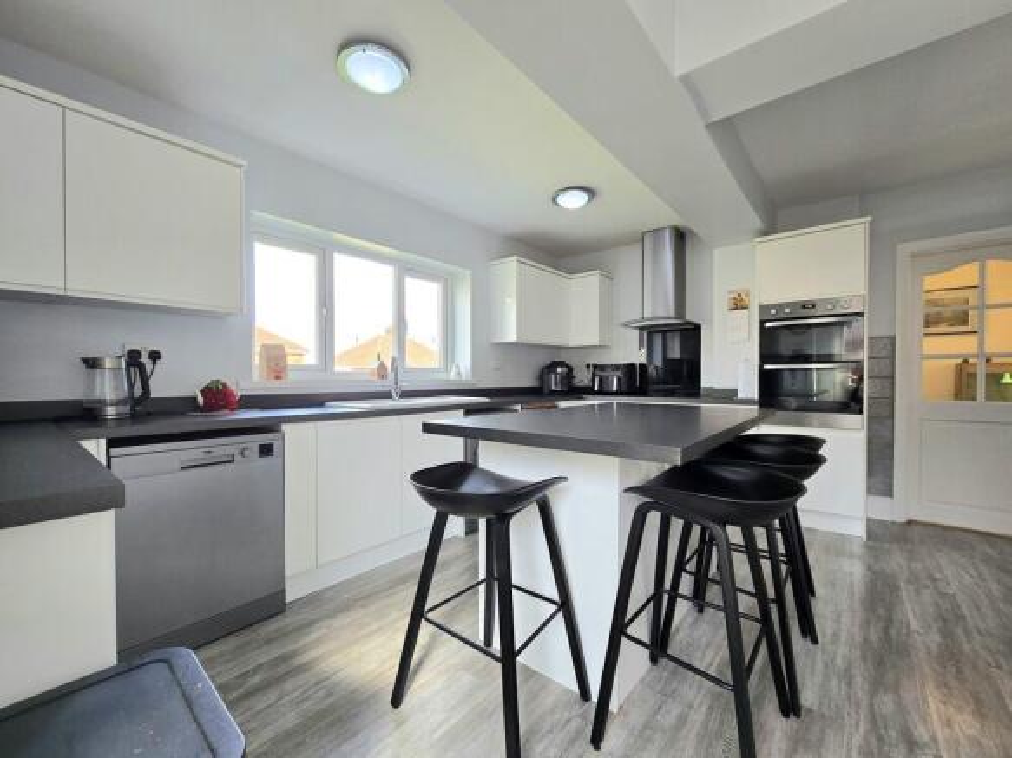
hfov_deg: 106.2
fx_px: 380
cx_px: 506
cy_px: 379
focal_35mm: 13
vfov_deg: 89.9
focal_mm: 2.2
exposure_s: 1/50
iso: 50
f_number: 2.2
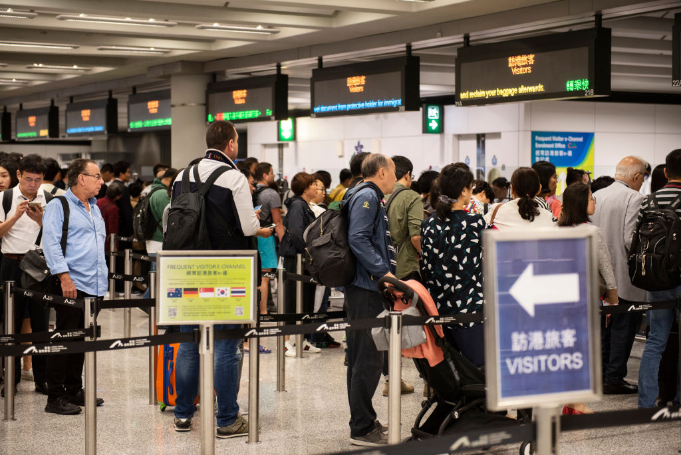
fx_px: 1325
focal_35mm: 70
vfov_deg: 19.5
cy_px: 228
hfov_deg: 28.8
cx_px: 340
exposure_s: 1/100
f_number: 3.2
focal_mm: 70
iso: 1600
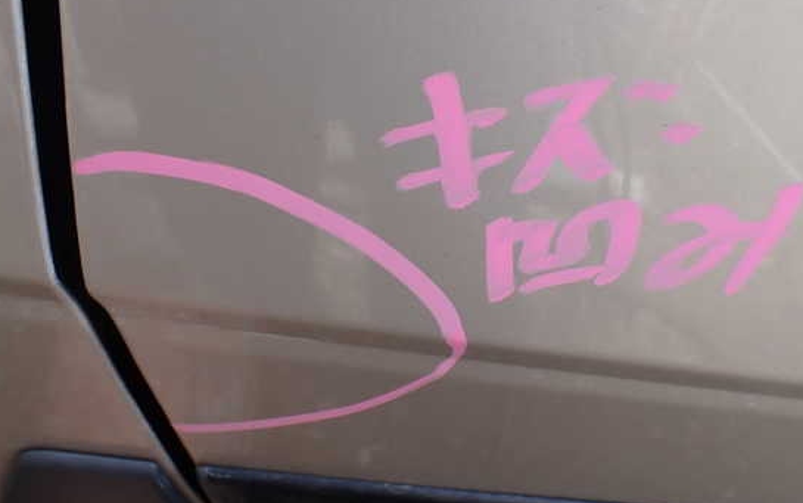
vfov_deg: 36.3
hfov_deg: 55.3
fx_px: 766
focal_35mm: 35
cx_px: 426
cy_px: 227
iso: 100
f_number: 3.2
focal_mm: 5.4
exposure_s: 1/125
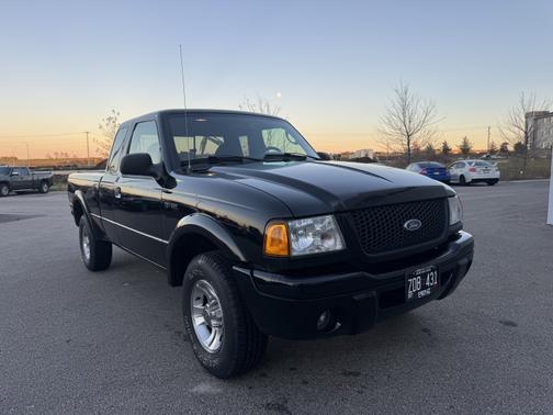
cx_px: 276
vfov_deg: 56.8
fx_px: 383
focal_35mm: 24
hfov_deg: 71.6
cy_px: 208
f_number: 1.78
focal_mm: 6.76
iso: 80
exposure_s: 1/522
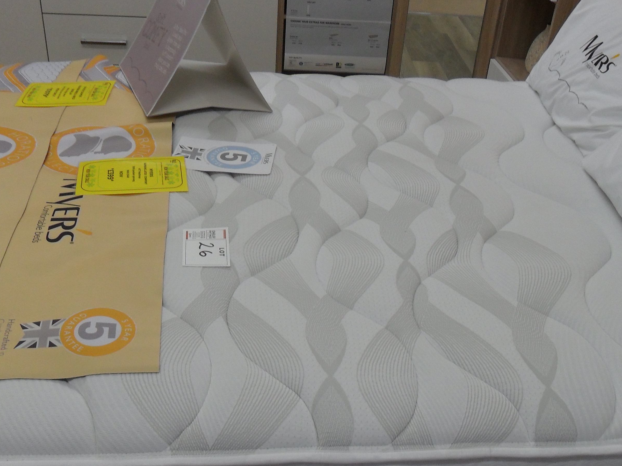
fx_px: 737
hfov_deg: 45.8
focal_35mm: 41
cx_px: 328
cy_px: 313
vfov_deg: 34.8
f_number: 3.5
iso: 120
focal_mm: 4.9
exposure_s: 1/45
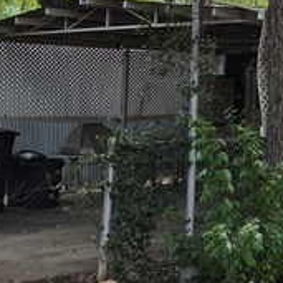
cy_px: 48
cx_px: 387
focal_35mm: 76
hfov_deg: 20.4
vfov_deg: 22.4
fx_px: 703
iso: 80
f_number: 1.8
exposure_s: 1/1962
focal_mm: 5.4
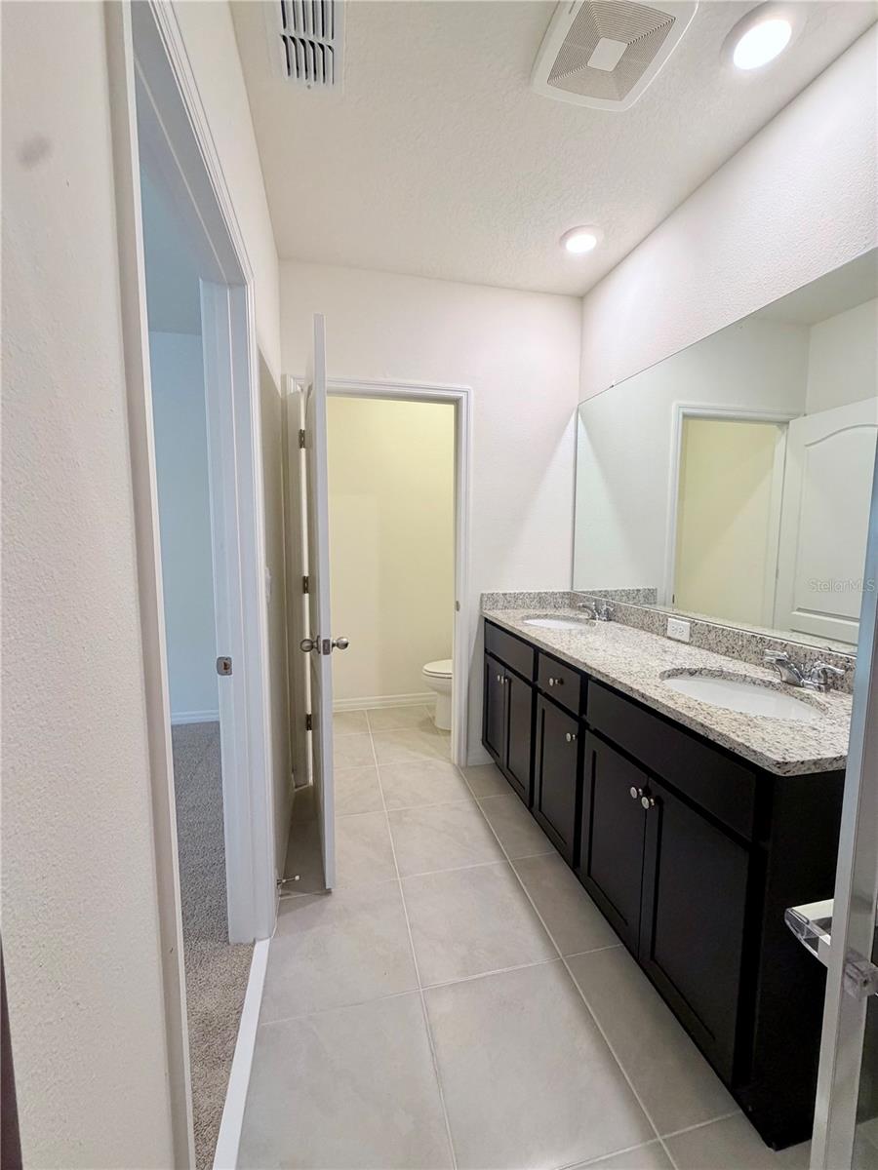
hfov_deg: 85.7
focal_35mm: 14
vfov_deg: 102.1
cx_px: 439
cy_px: 585
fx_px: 473
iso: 250
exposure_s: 1/120
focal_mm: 2.22
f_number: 2.2
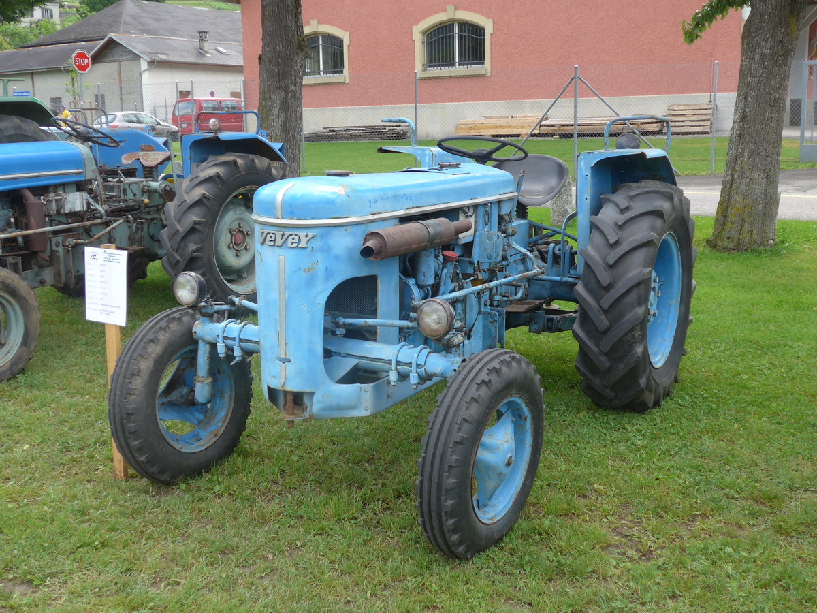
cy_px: 306
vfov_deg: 35.1
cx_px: 408
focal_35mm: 41
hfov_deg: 45.8
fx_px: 968
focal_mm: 8.4
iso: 80
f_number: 2.8
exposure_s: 1/250
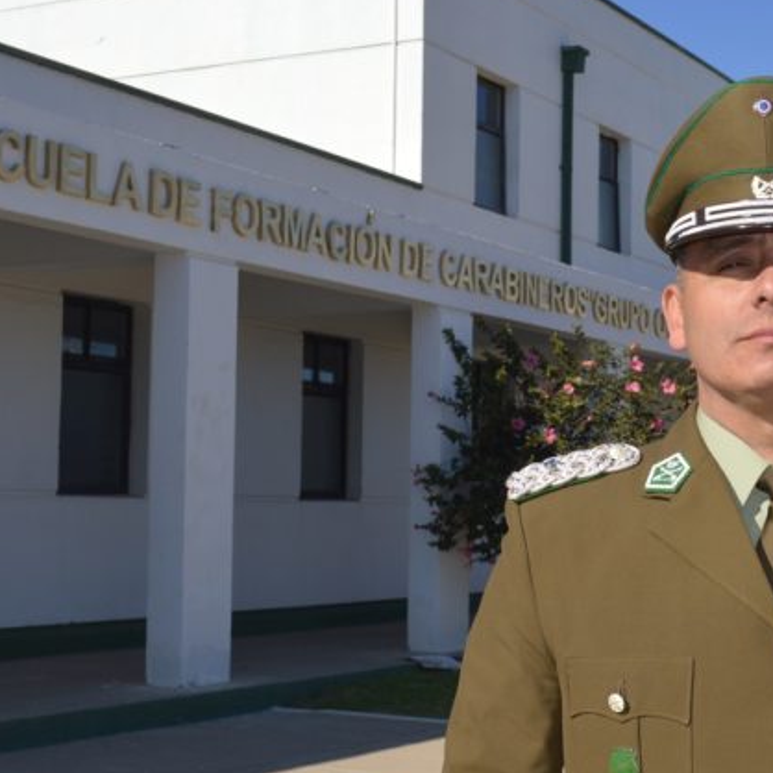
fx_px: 1712
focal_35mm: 68
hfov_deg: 25.3
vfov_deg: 25.4
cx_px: 499
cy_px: 388
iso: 100
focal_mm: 29
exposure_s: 1/200
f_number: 9
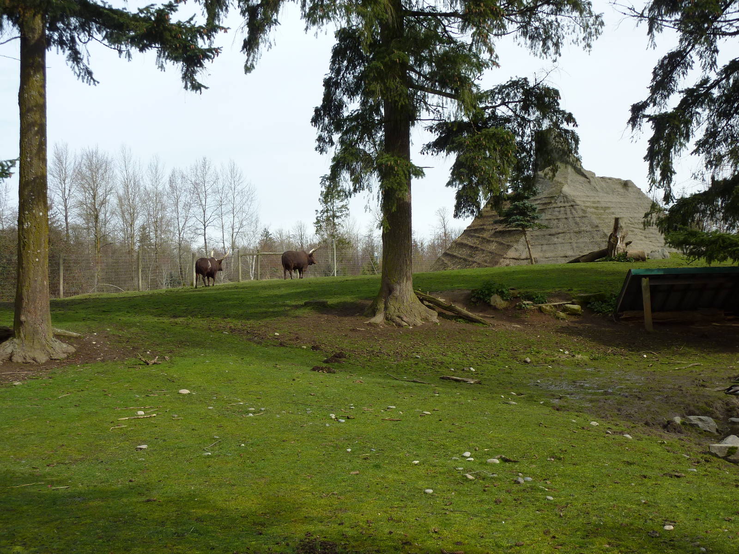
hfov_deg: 42.1
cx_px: 370
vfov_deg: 32.2
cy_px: 277
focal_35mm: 45
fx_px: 961
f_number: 3.7
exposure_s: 1/500
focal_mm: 7.3
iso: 100
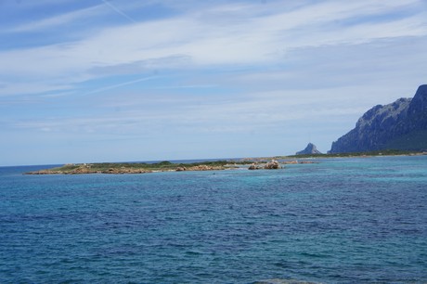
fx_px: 622
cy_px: 142
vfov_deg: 25.7
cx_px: 214
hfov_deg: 37.9
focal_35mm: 52
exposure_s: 1/320
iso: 200
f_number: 13
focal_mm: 35
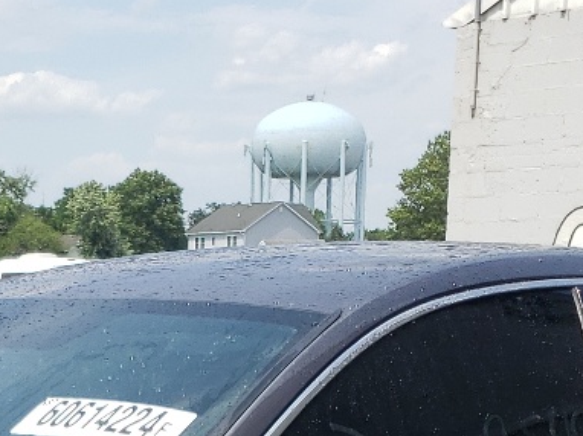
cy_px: 838
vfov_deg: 12.2
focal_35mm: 109
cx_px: 64
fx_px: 1835
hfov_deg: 17.8
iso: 50
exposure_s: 1/2500
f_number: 1.5
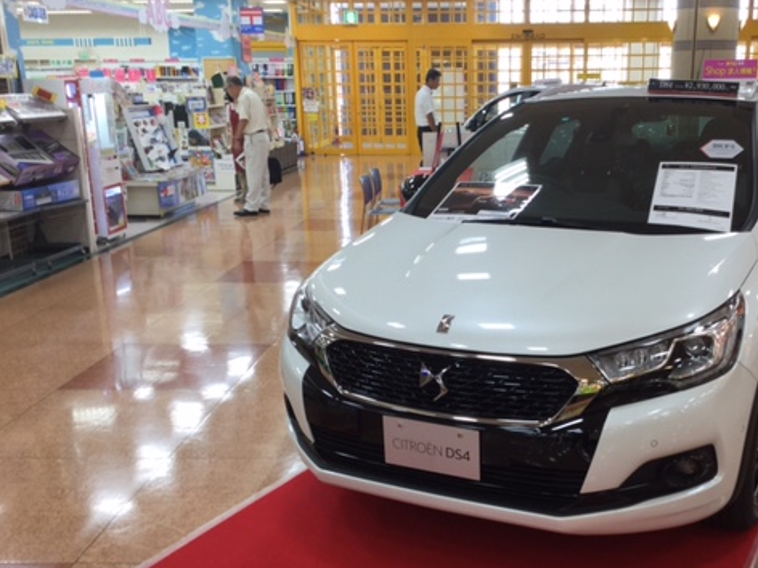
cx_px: 461
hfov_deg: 44.5
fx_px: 920
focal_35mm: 42
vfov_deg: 34.2
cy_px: 353
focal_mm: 3.3
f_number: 2.4
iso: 32
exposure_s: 1/30
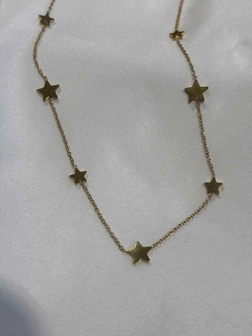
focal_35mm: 52
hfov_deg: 28.0
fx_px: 505
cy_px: 168
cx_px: 126
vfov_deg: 36.8
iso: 32
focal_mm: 5.96
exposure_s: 1/421
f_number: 1.6
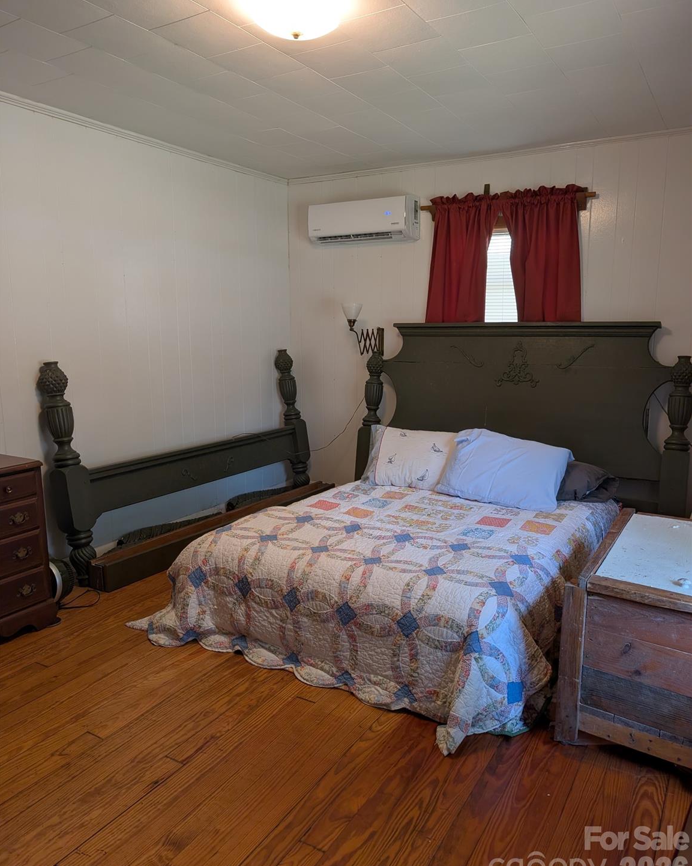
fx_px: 640
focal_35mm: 25
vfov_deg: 68.1
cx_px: 345
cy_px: 432
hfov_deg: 56.8
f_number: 1.68
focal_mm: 6.9
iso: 68
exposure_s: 1/40
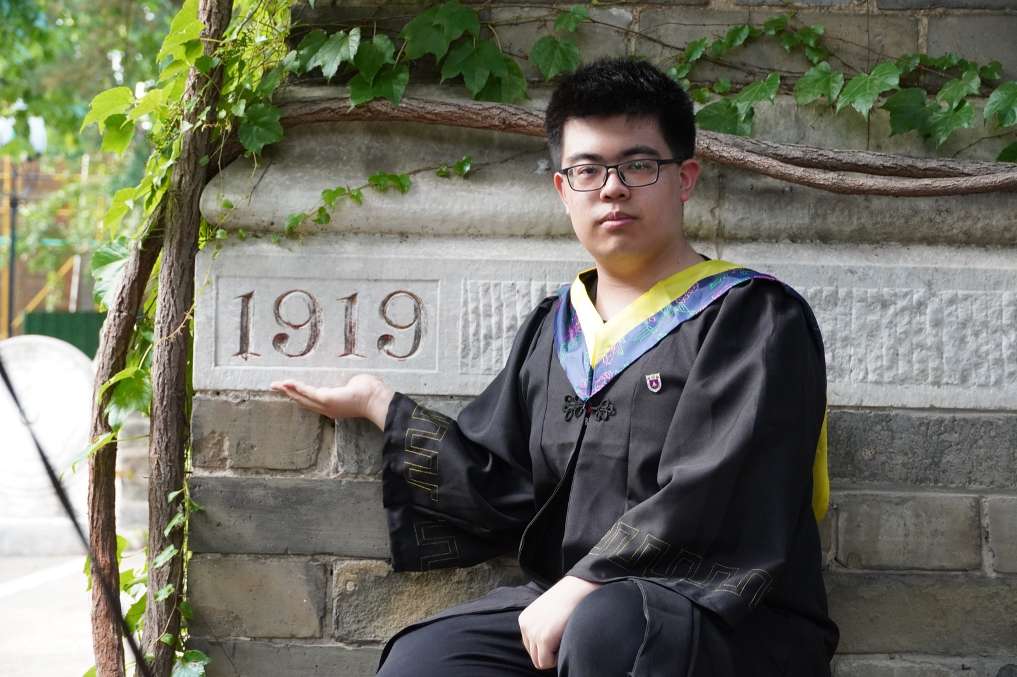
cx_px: 508
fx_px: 2372
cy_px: 338
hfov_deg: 24.2
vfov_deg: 16.3
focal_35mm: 84
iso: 2000
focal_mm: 56
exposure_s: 1/100
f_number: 5
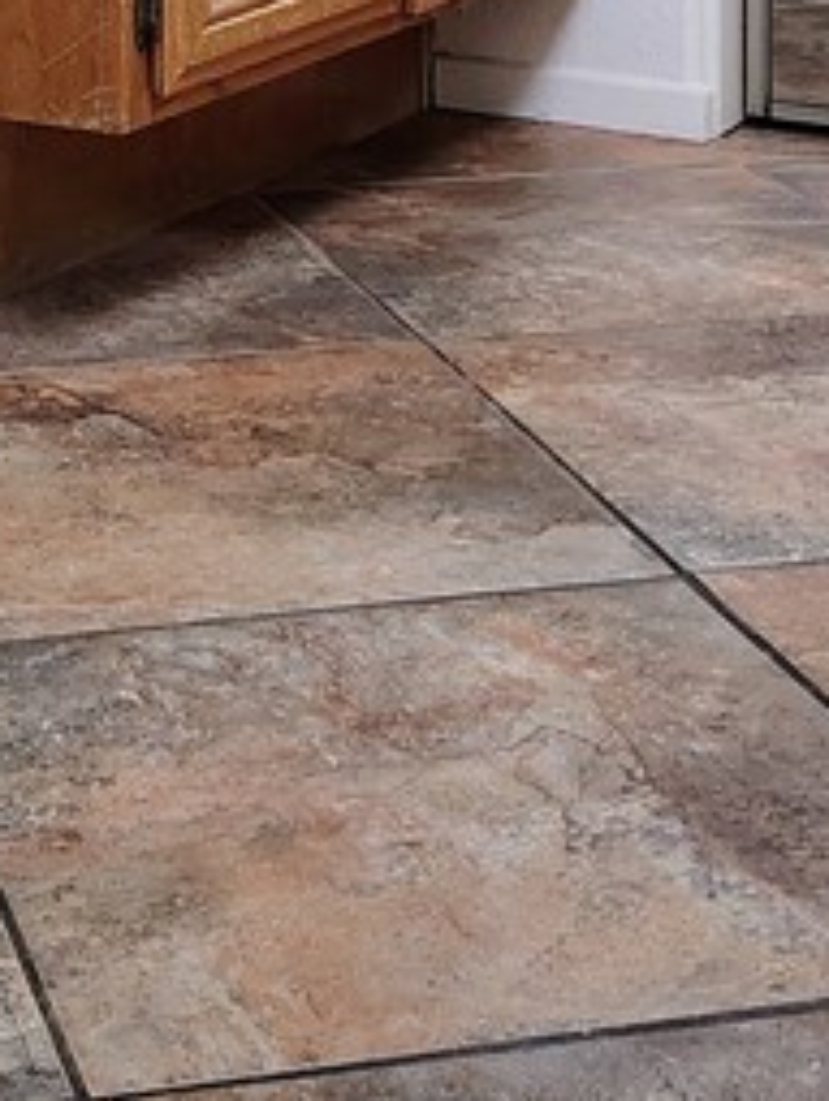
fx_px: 3058
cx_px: 153
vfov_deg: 17.8
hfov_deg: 15.3
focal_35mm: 96
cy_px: -645
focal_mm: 5.56
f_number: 1.8
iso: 784
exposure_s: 1/60
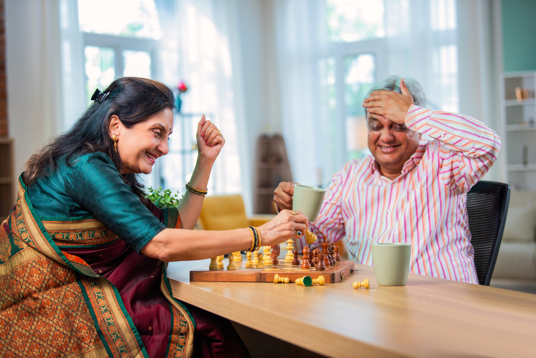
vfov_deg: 19.5
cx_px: 268
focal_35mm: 70
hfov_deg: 28.8
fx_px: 1043
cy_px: 179
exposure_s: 1/125
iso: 160
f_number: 3.2
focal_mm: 70
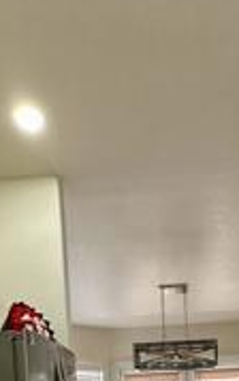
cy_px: 481
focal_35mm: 53
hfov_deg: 24.1
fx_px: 552
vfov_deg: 30.8
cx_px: 184
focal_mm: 2.22
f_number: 2.2
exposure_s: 1/120
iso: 200
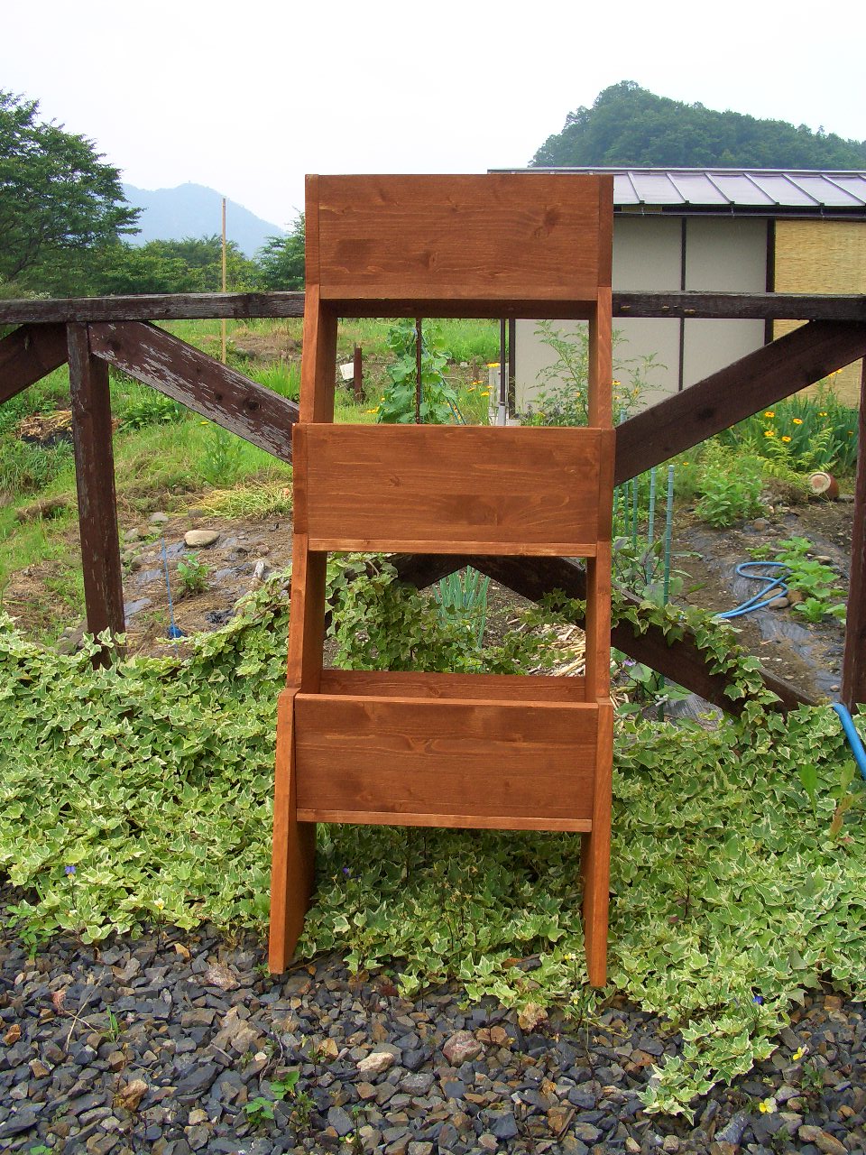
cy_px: 578
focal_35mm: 35
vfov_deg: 52.6
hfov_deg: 40.7
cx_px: 433
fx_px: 1167
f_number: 4.3
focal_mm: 5.8
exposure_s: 1/160
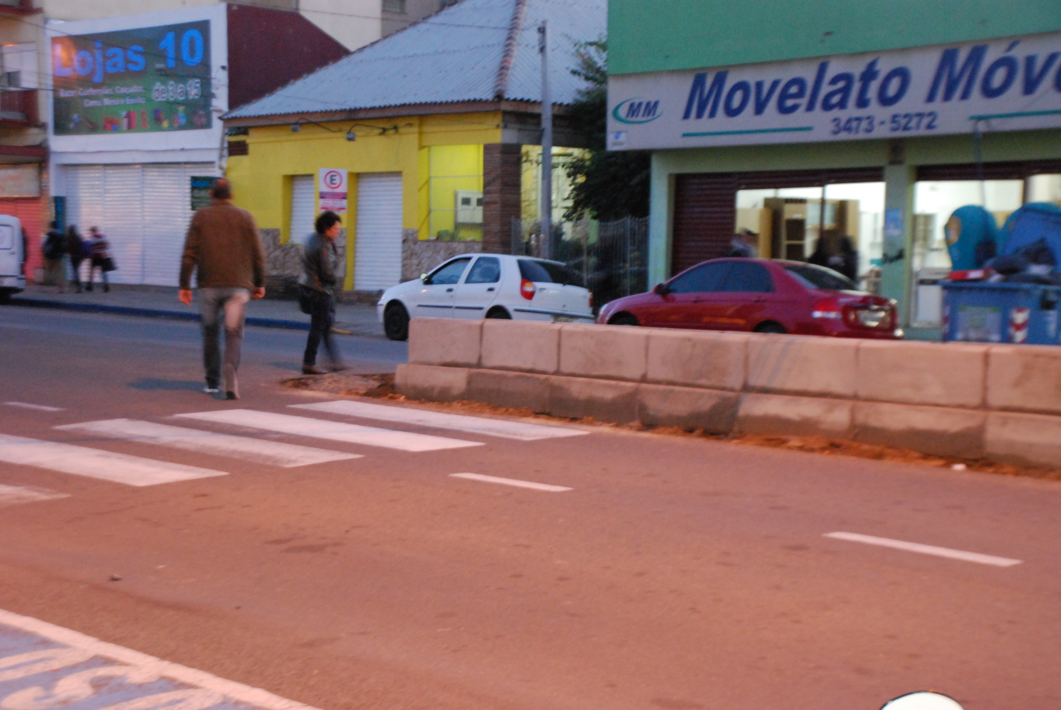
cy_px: 355
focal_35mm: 66
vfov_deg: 20.7
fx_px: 1947
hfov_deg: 30.5
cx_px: 530
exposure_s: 1/6
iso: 1600
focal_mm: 44
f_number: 5.6
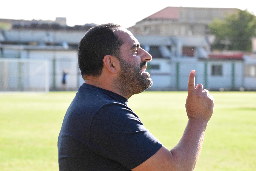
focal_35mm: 150
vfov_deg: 9.1
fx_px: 1067
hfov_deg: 13.7
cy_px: 86
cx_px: 128
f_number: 7.1
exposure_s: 1/4000
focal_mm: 100
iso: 5000
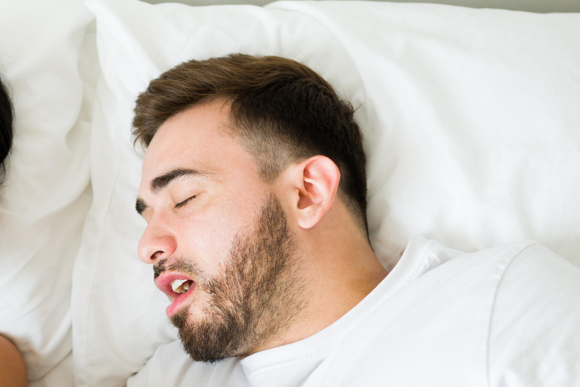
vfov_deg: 15.2
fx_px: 1434
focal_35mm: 89
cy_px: 353
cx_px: 75
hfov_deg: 22.4
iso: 400
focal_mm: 35
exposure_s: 1/160
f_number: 1.8
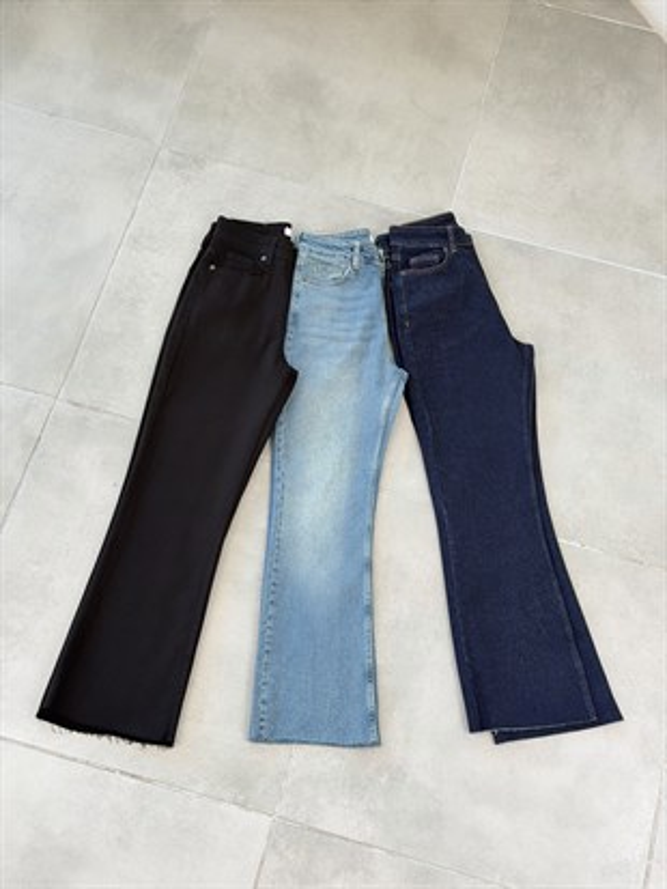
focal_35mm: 48
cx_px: 334
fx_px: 1233
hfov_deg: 30.3
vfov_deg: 39.6
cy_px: 444
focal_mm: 6.76
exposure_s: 1/121
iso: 80
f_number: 1.78
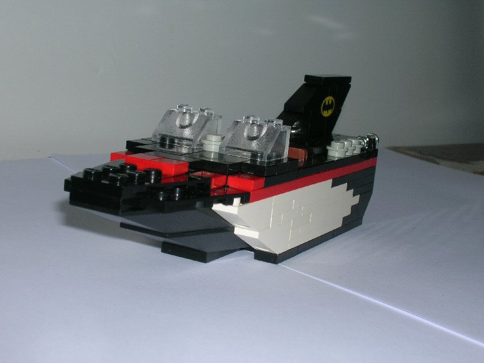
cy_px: 182
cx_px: 242
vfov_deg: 23.3
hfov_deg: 30.7
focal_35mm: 63
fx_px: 881
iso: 50
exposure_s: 1/60.1
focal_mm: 10.4
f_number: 6.1
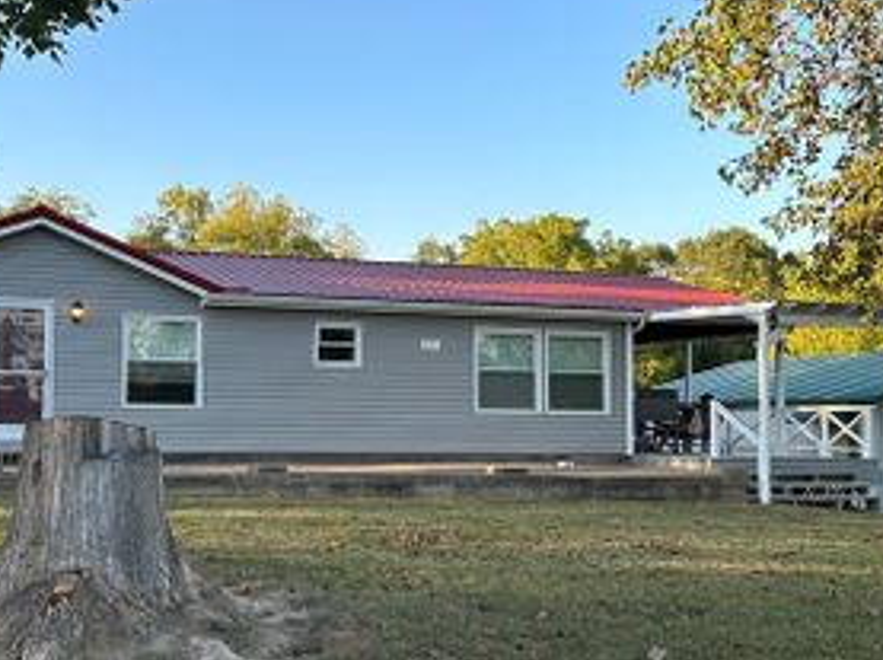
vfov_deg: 30.8
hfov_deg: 40.0
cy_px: 346
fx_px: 1197
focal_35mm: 47
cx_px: 290
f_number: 1.5
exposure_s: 1/909
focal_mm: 5.7
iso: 50
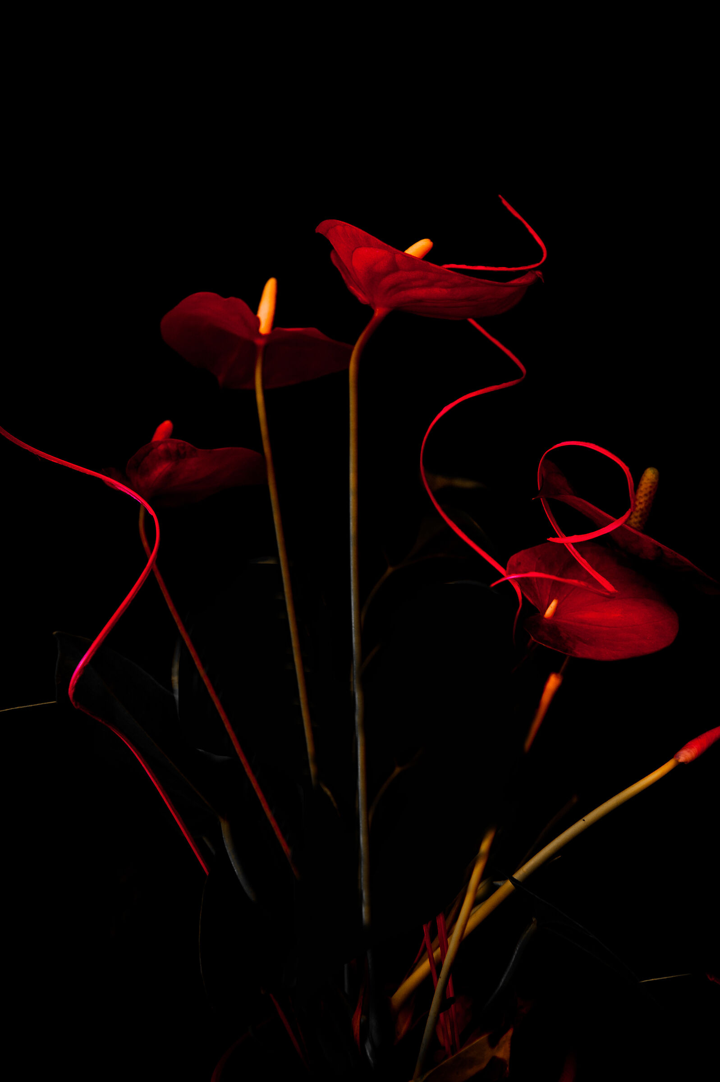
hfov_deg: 30.5
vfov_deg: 44.5
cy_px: 541
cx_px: 360
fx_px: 1322
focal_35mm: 44
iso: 1000
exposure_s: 1/2.5
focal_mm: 44
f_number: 4.5
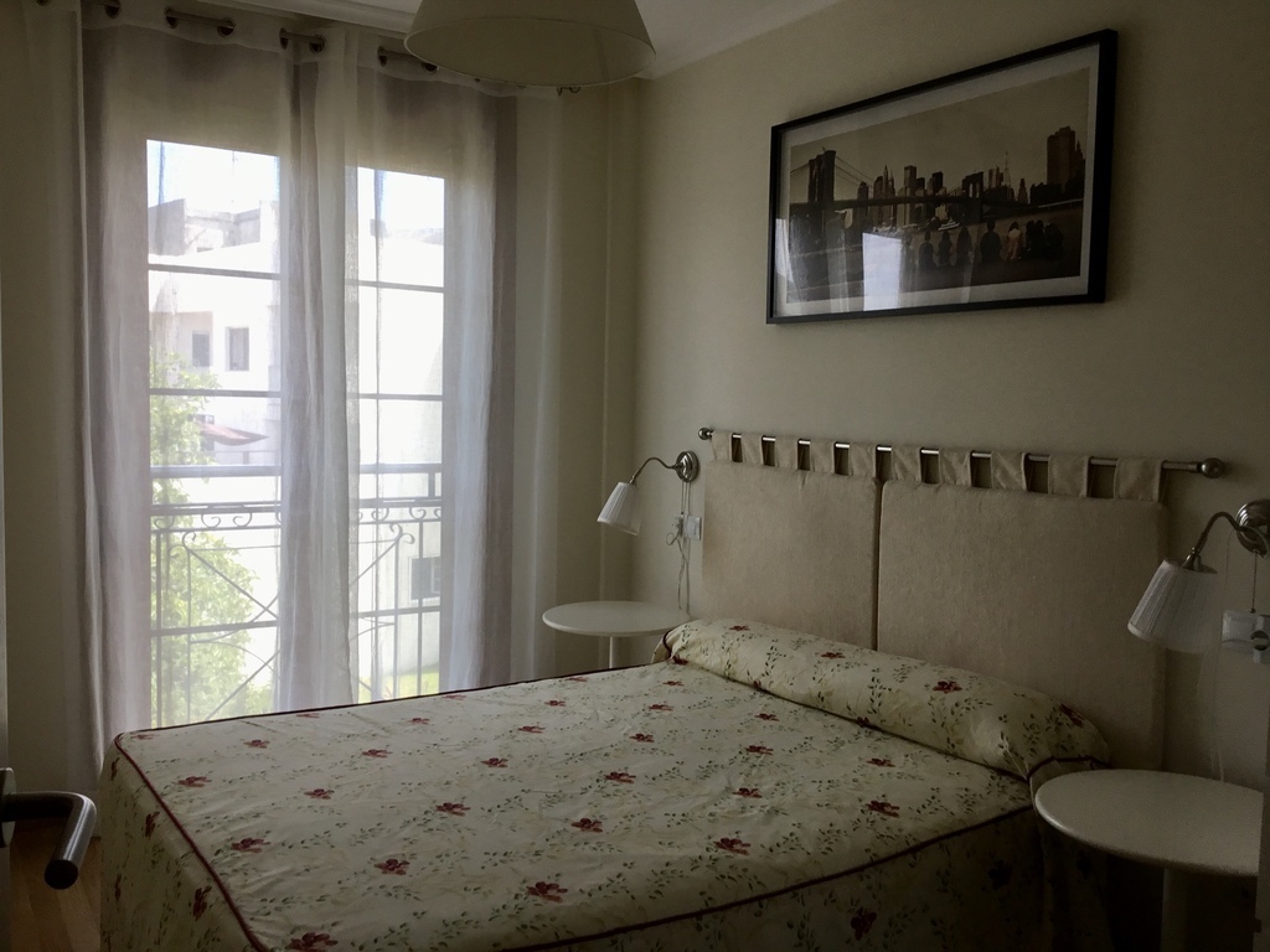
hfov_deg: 58.4
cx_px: 635
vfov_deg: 45.4
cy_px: 476
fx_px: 1137
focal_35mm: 31
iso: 25
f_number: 2.4
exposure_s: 1/100
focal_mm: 3.3
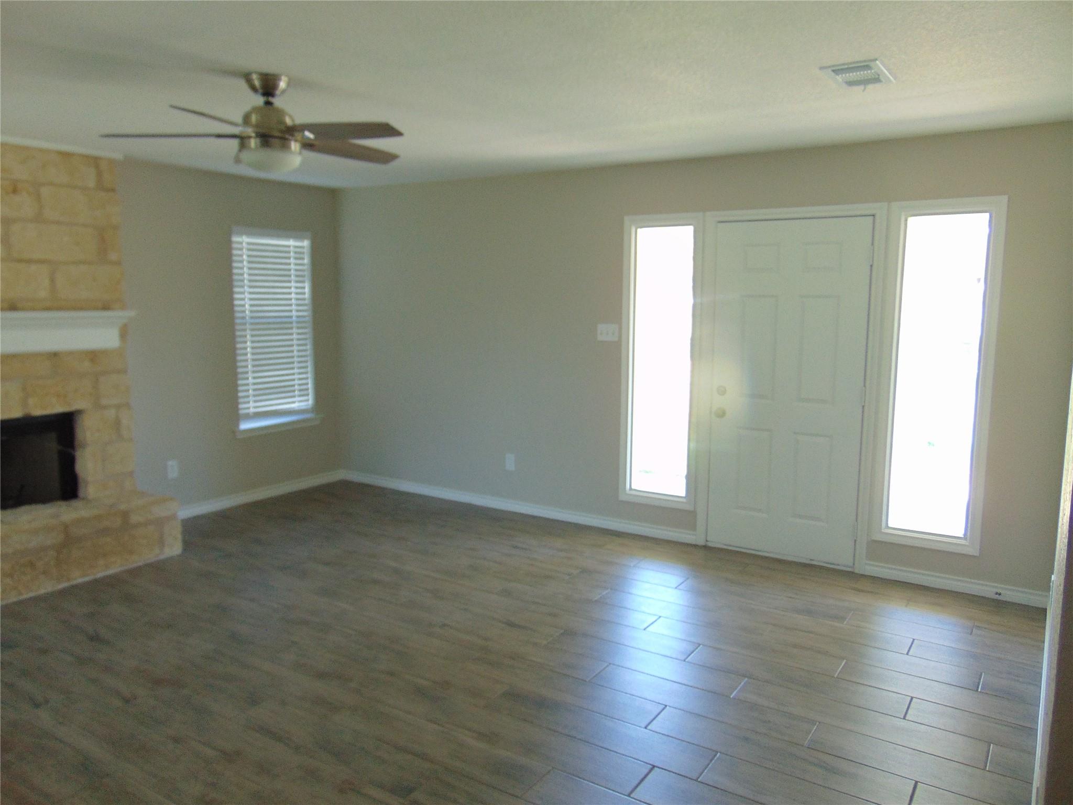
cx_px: 536
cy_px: 402
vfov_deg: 54.9
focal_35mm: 25
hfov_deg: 69.4
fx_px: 775
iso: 100
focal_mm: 4.5
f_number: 3
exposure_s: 1/30
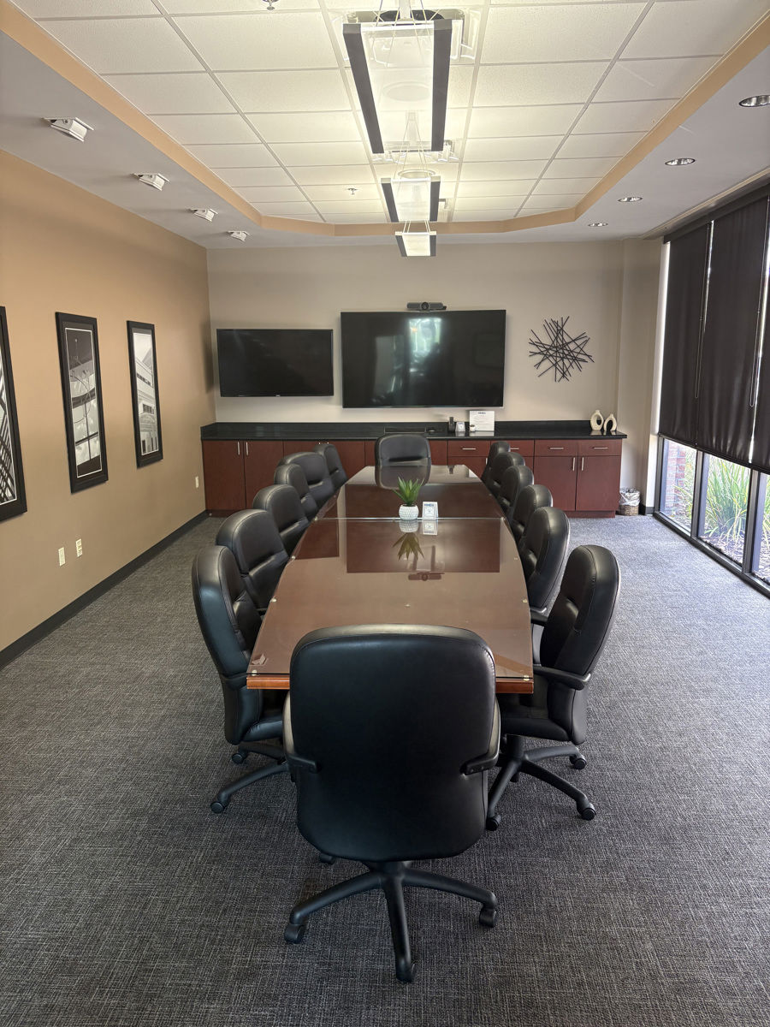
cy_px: 514
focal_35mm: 26
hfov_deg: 53.1
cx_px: 385
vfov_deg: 67.3
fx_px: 771
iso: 160
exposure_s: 1/60
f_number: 1.6
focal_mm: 5.96
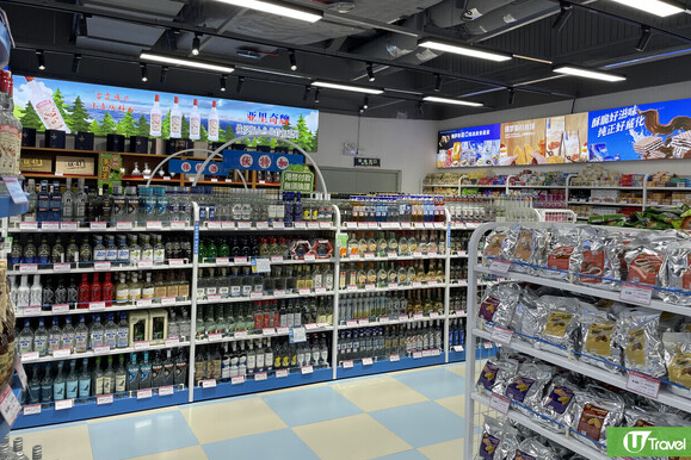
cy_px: 200
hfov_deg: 65.5
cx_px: 344
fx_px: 537
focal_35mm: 28
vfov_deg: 46.3
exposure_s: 1/100
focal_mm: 4.2
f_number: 1.6
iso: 40
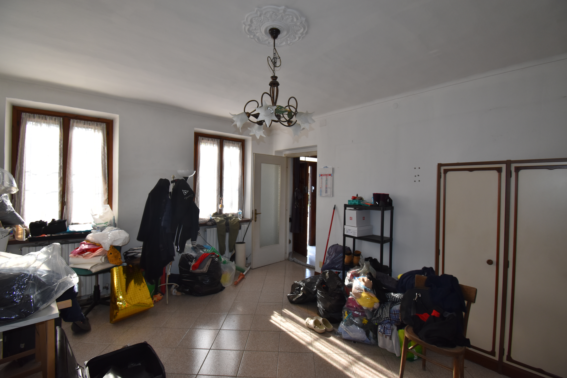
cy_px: 189
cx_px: 284
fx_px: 236
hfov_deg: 100.4
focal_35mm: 15
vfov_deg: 77.3
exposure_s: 1/125
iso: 400
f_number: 5.6
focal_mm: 10
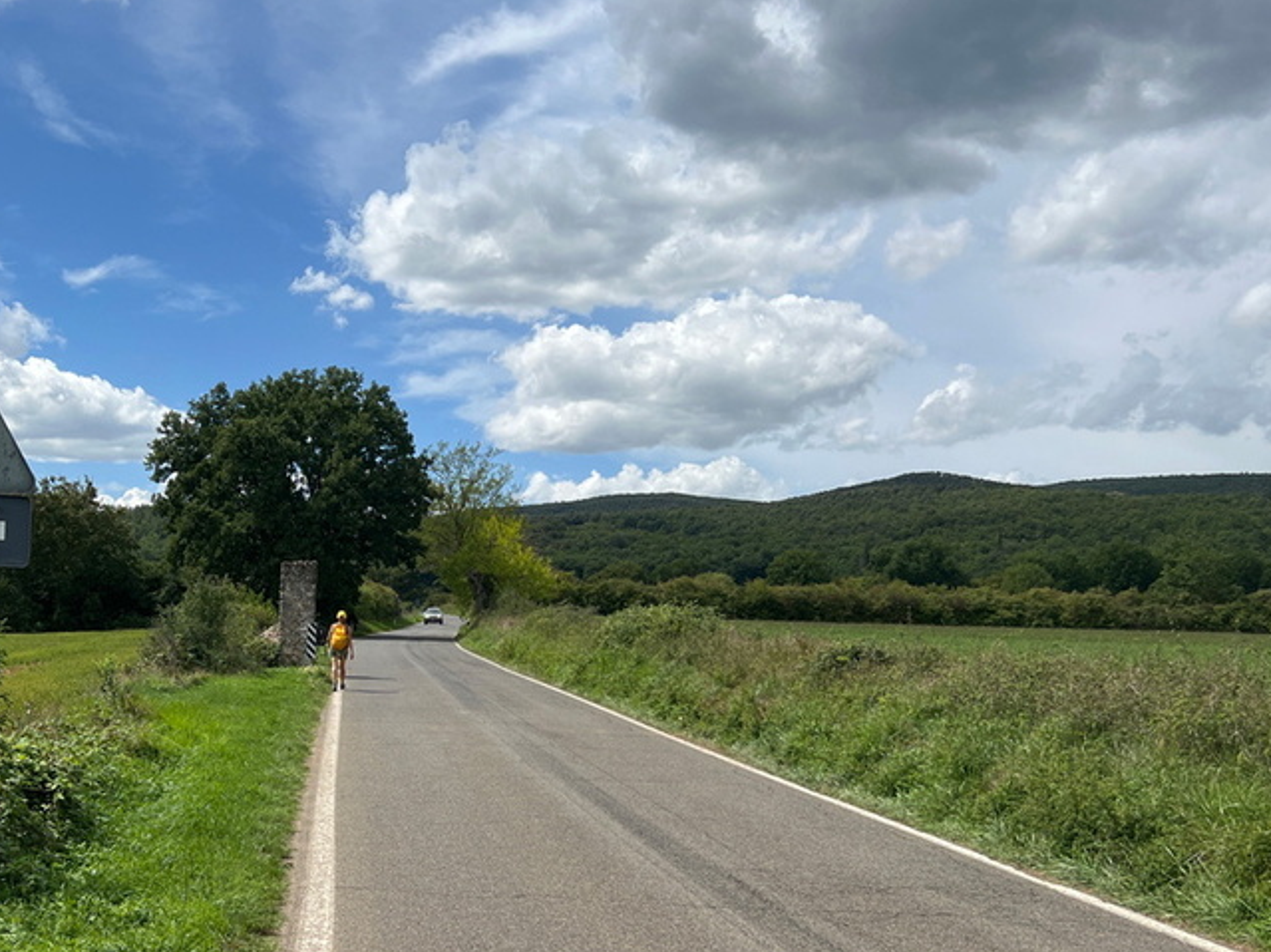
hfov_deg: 45.2
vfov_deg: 34.9
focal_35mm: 41
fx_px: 1505
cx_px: 434
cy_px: 602
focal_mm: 5.7
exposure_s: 1/6211
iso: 50
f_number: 1.5
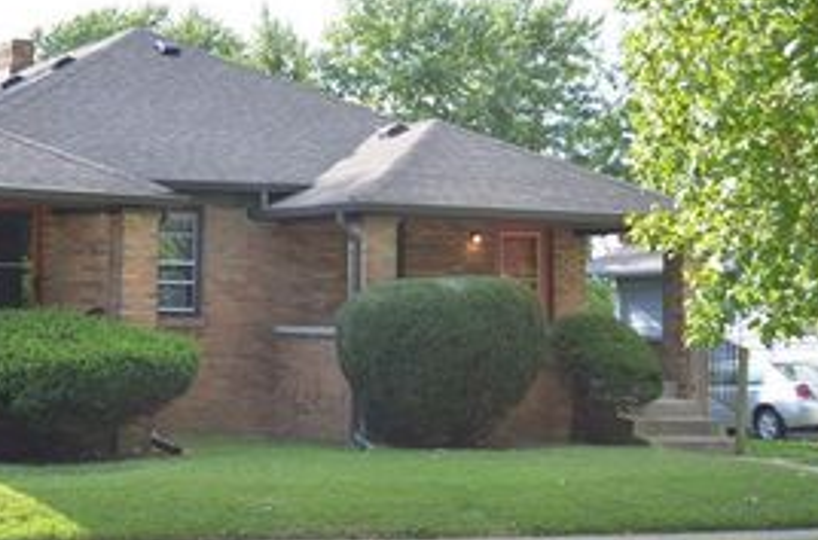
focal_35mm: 84
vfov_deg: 16.1
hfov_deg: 23.9
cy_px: 221
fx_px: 1903
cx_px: 156
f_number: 5.6
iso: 160
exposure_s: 1/125
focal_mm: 30
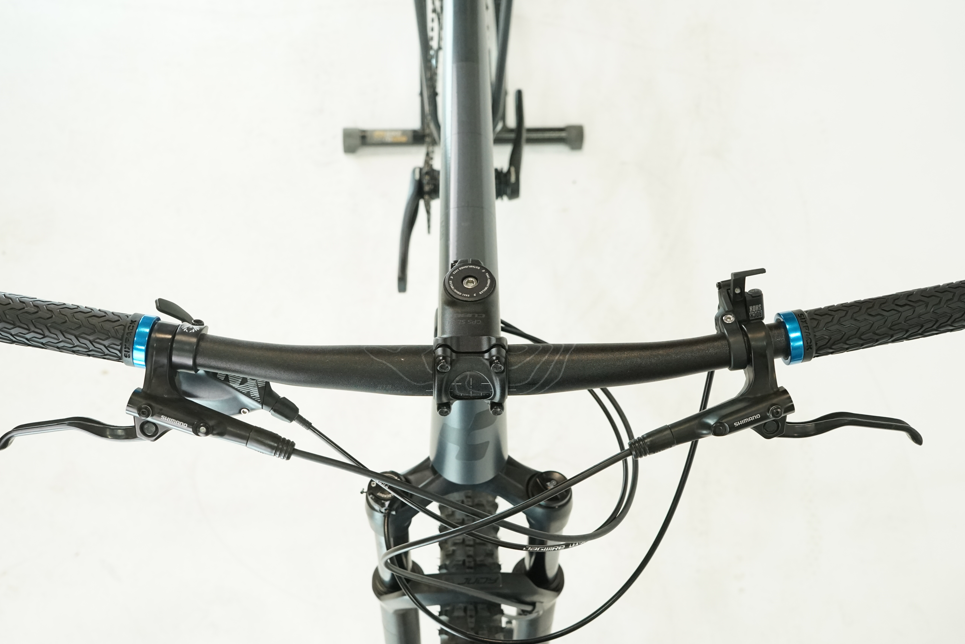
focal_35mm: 40
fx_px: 1072
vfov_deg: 33.4
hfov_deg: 48.5
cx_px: 474
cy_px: 360
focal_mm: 34
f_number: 6.3
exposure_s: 1/200
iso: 2500
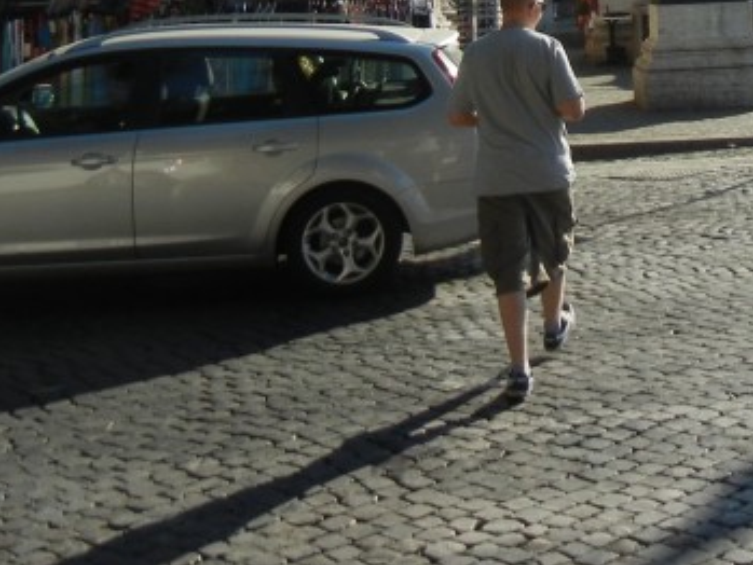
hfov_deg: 21.4
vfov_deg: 15.8
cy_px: -211
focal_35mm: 88
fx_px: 1915
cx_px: 775
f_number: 3.5
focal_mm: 5.4
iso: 160
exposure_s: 1/1000
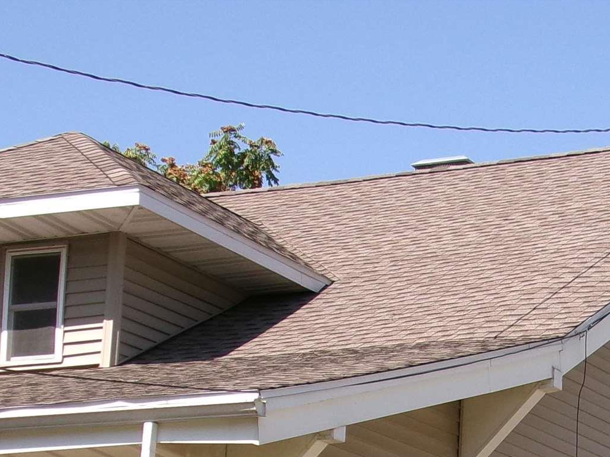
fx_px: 2538
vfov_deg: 10.0
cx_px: 599
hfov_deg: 13.5
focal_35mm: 144
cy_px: 682
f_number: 4.2
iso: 100
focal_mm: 8.5
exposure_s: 1/400
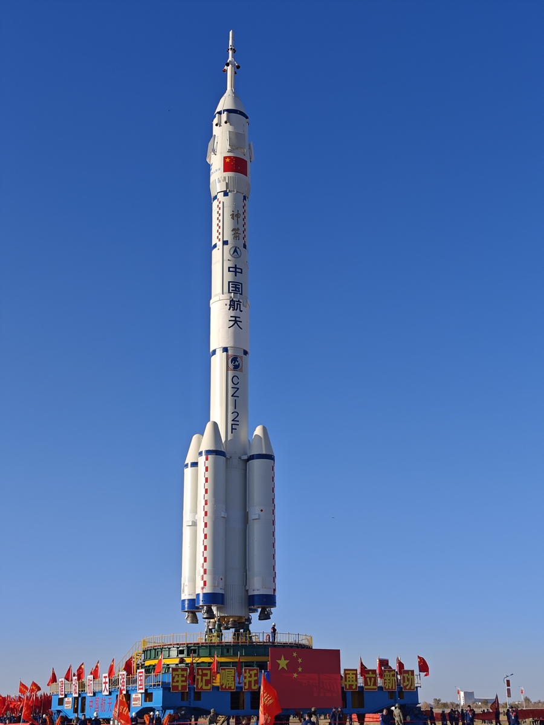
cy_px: 362
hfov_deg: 31.5
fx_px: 964
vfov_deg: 41.2
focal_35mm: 46
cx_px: 272
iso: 50
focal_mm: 8.7
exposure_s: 1/2150
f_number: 1.9
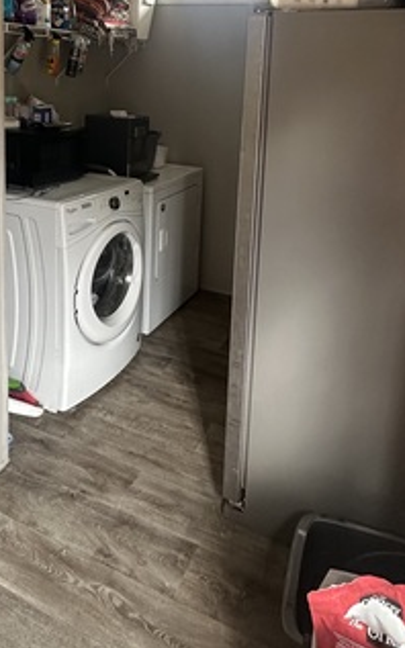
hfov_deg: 41.7
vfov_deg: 59.4
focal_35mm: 30
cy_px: 159
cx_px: 170
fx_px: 530
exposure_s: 1/98
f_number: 2.2
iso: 320
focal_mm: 2.22
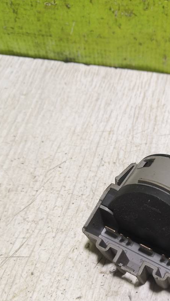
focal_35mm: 50
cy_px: 186
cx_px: 147
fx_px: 400
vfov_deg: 41.1
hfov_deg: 23.4
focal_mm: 3.95
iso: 80
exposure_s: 1/50
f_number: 1.8
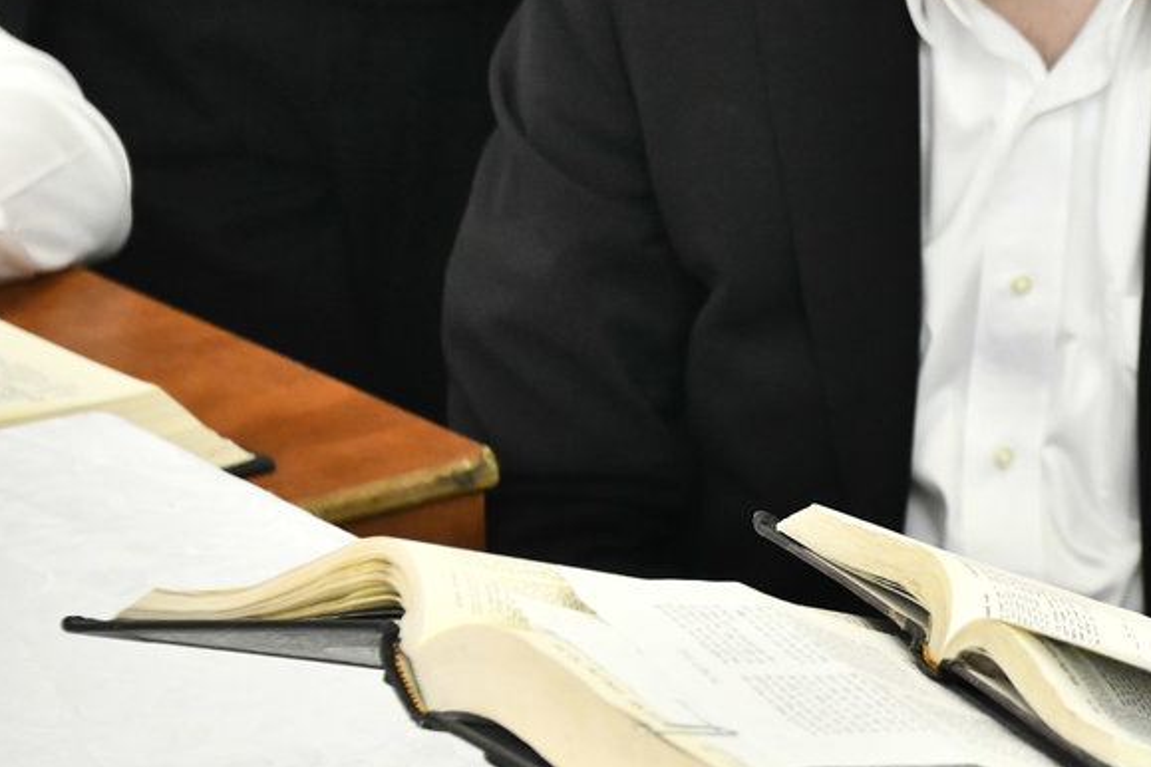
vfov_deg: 4.6
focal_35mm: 302
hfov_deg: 6.8
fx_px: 9655
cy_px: 265
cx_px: 1384
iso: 2500
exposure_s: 1/200
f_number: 5.6
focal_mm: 125
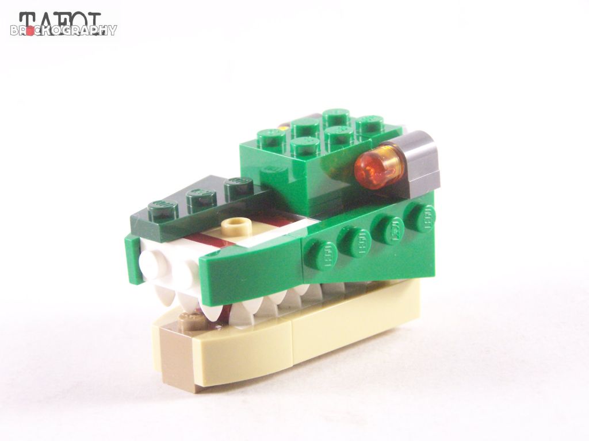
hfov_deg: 18.7
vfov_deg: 14.1
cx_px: 294
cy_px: 220
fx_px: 1787
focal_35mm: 105
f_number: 3.2
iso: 400
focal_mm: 17.5
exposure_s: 1/60
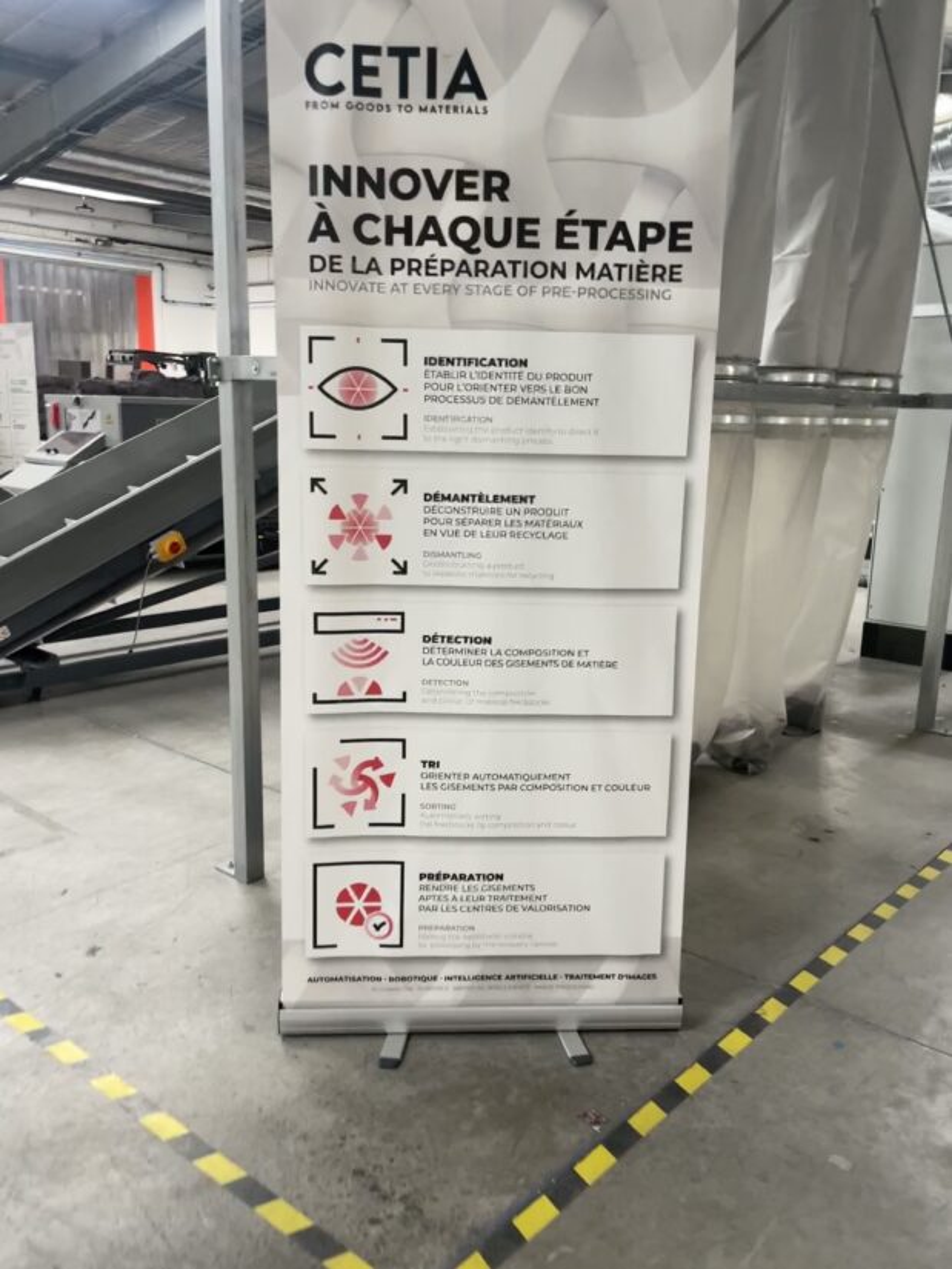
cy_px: 634
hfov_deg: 53.1
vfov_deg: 67.3
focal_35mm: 26
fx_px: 953
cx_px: 476
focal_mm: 4.2
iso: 125
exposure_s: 1/84
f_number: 1.6
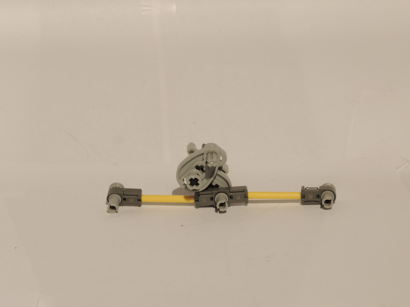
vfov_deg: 11.0
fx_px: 1599
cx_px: 205
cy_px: 154
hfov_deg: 14.6
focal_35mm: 135
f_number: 6.8
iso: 100
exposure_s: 1/2.5
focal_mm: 24
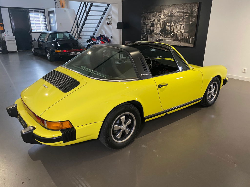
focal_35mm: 26
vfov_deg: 53.1
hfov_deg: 67.3
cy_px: 94
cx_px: 125
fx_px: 188
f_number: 1.8
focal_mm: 4.25
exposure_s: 1/60
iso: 320
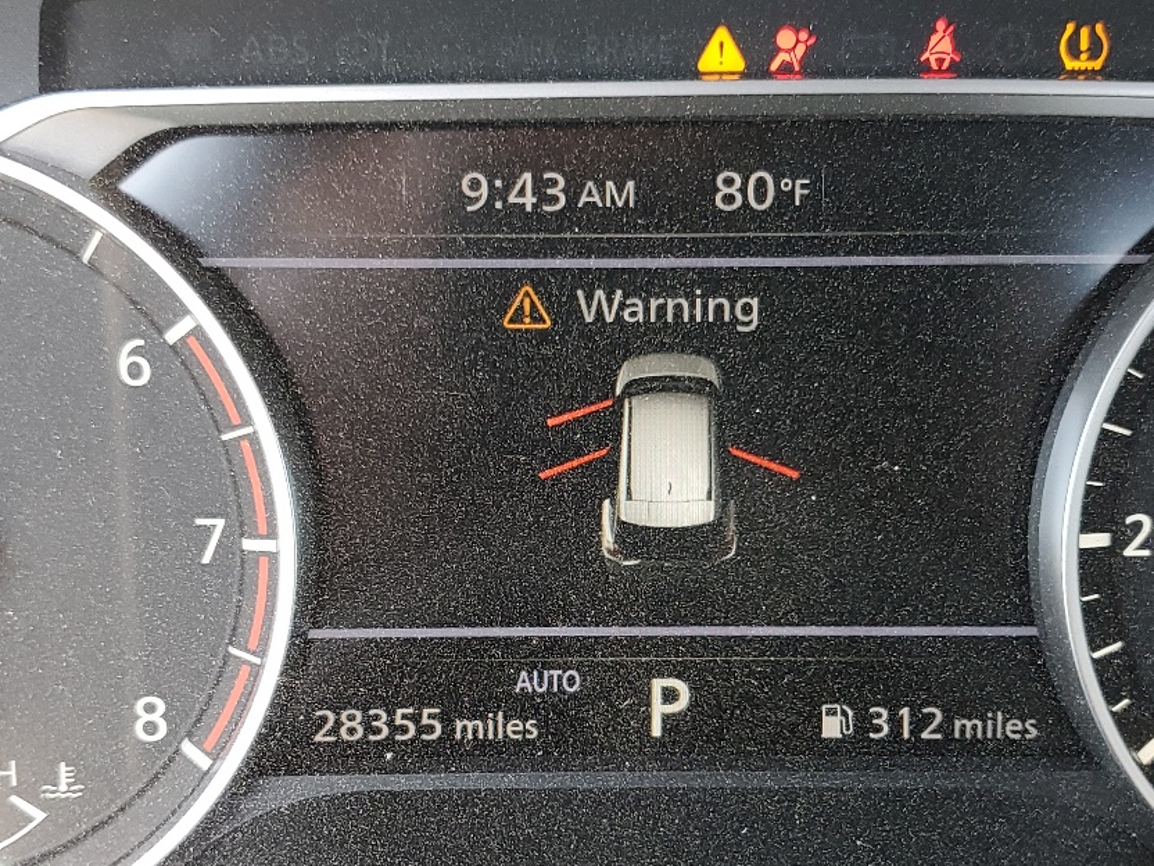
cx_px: 608
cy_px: 497
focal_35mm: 50
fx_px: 1667
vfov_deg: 29.1
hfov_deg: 38.2
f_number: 1.5
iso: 81
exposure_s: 1/120
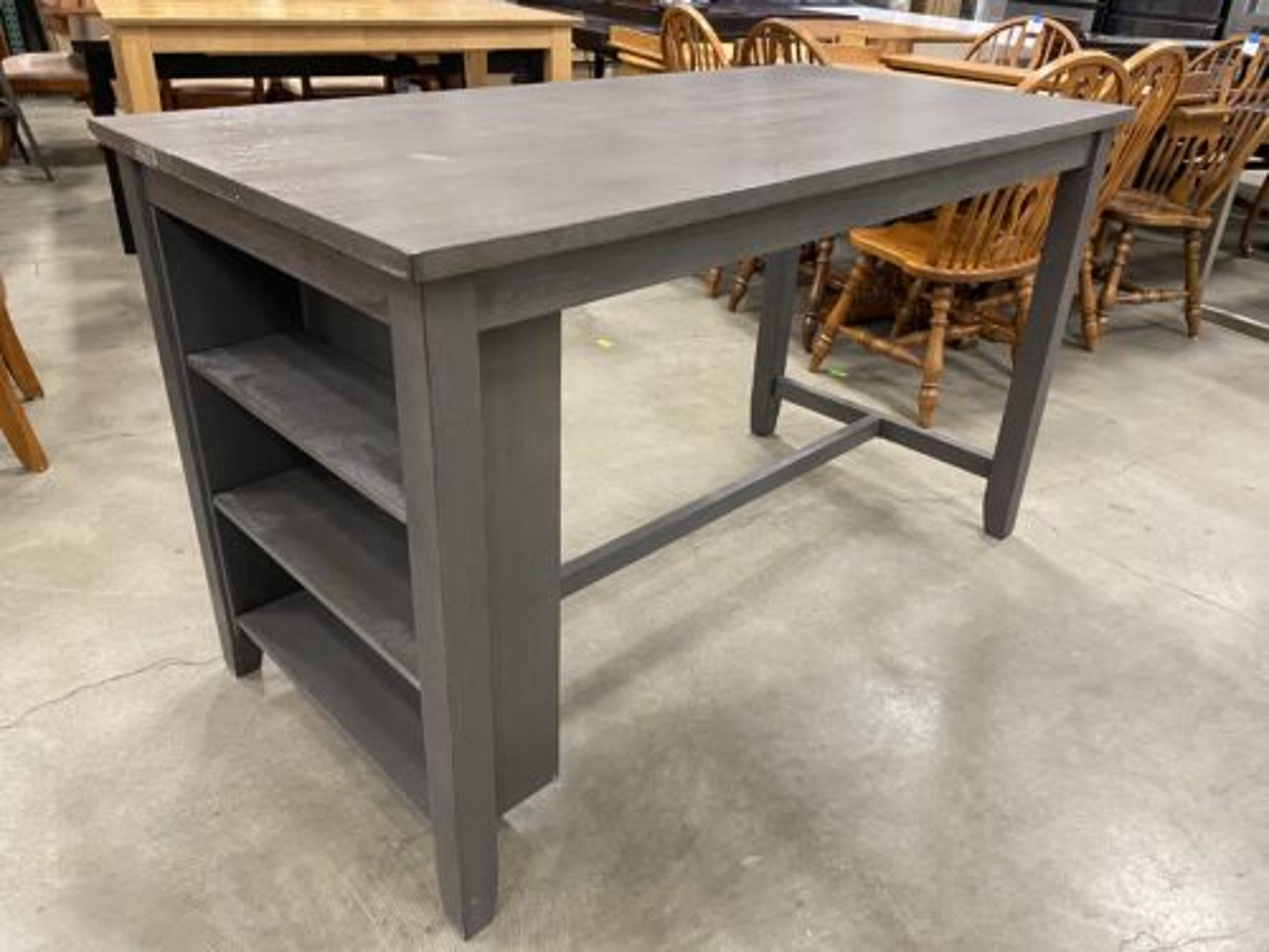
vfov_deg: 53.1
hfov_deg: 67.3
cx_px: 634
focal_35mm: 26
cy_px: 476
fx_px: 953
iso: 500
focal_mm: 4.25
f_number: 1.8
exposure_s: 1/60
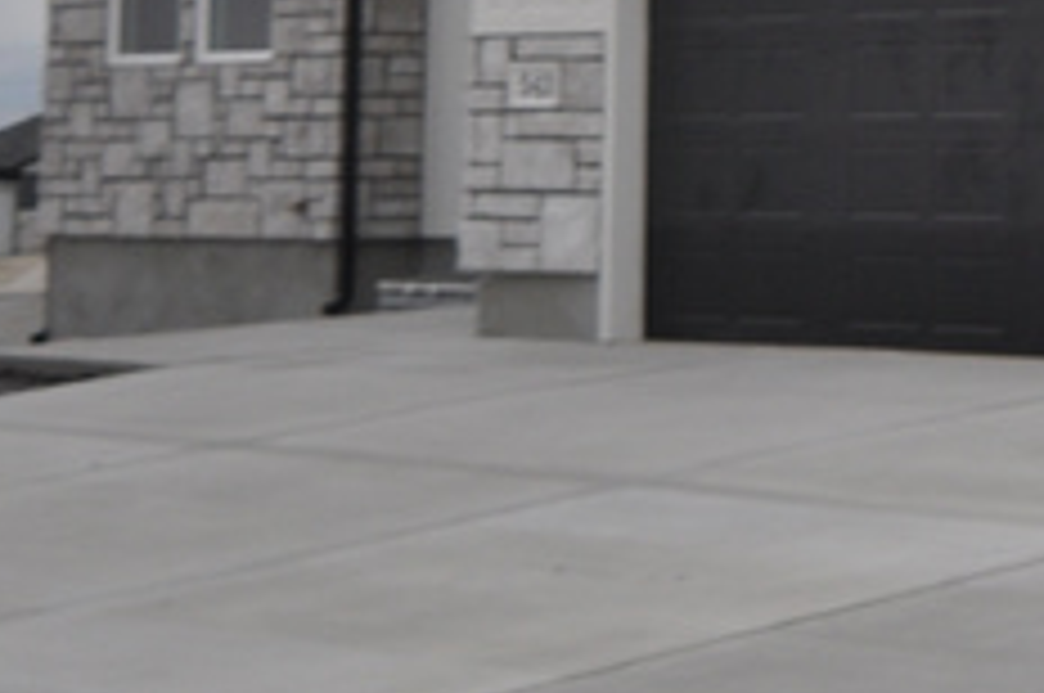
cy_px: -158
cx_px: 1872
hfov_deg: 15.0
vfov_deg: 11.2
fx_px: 3446
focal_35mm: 119
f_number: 5.6
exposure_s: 1/1000
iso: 250
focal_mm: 18
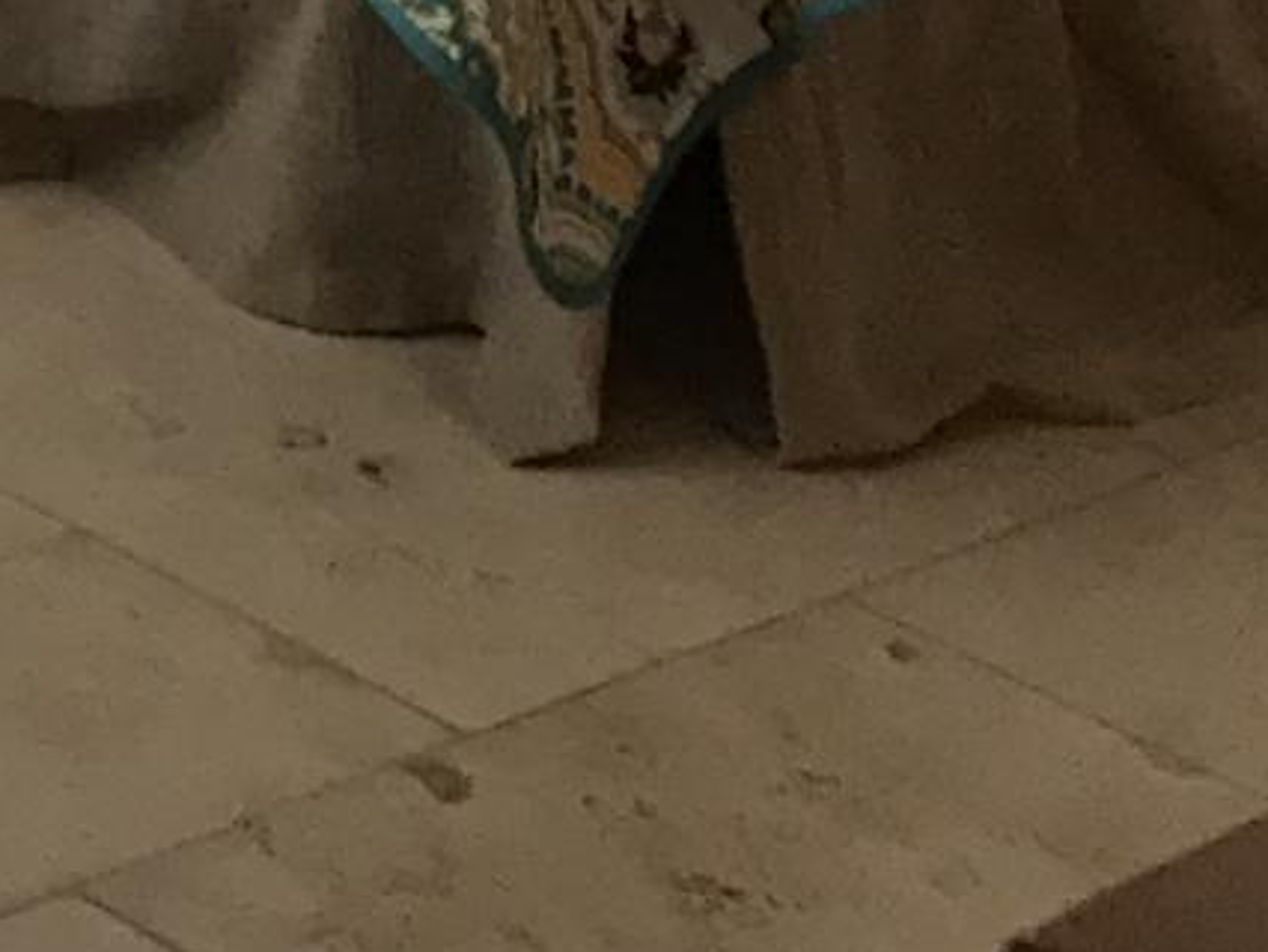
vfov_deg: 6.7
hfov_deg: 8.7
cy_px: -2136
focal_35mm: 197
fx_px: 7220
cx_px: -2259
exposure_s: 1/40
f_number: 1.8
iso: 25
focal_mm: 3.99
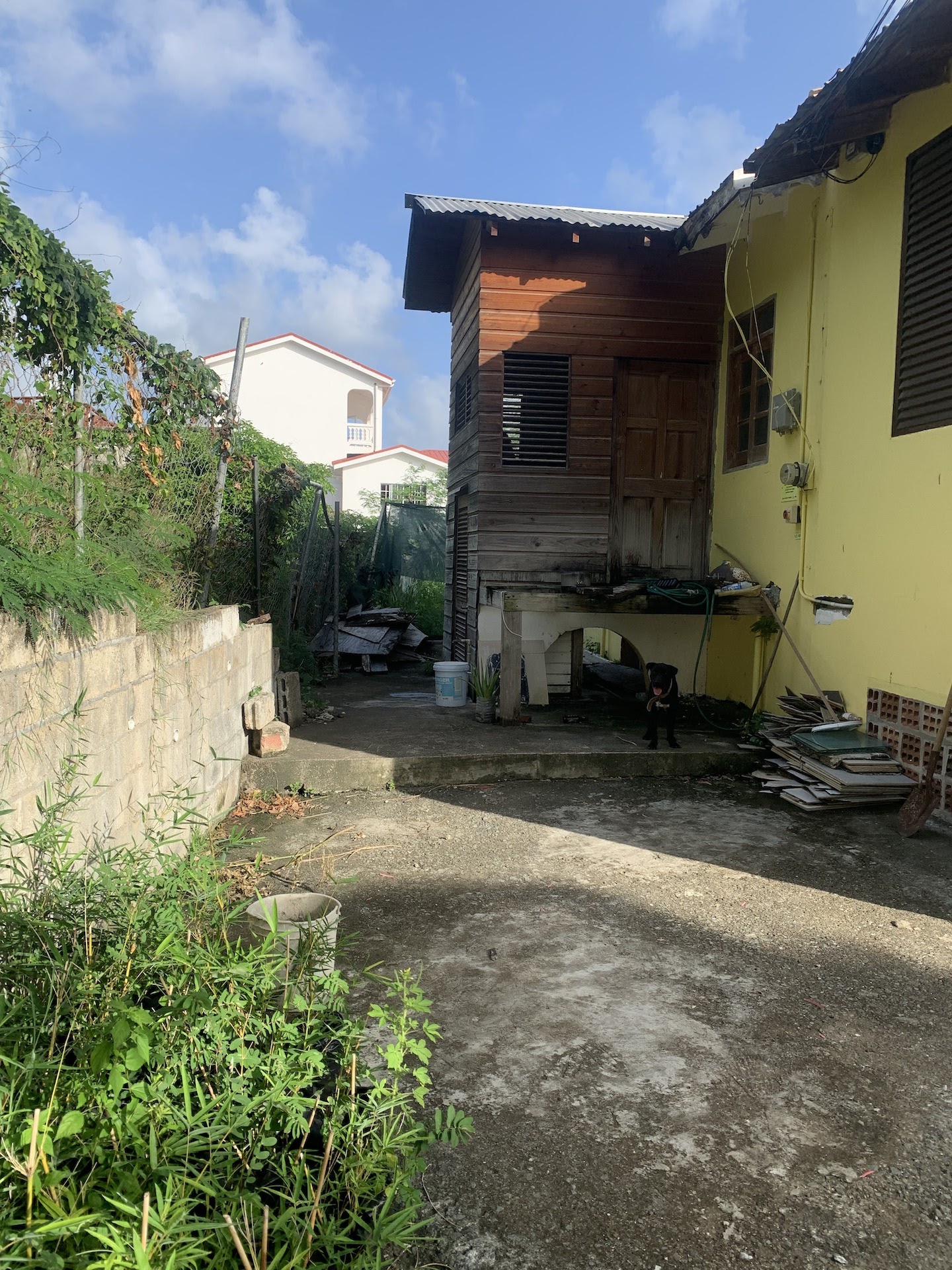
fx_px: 953
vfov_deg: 67.3
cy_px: 635
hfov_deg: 53.1
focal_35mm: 26
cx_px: 476
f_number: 1.8
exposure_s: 1/1001
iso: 25
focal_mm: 4.25
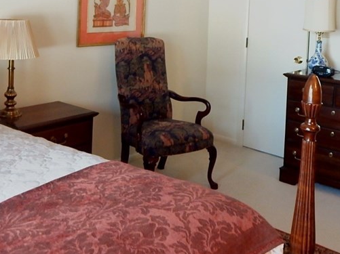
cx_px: 152
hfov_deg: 42.0
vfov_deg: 30.8
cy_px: 28
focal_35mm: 45
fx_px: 442
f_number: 3
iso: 400
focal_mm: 4
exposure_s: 1/30
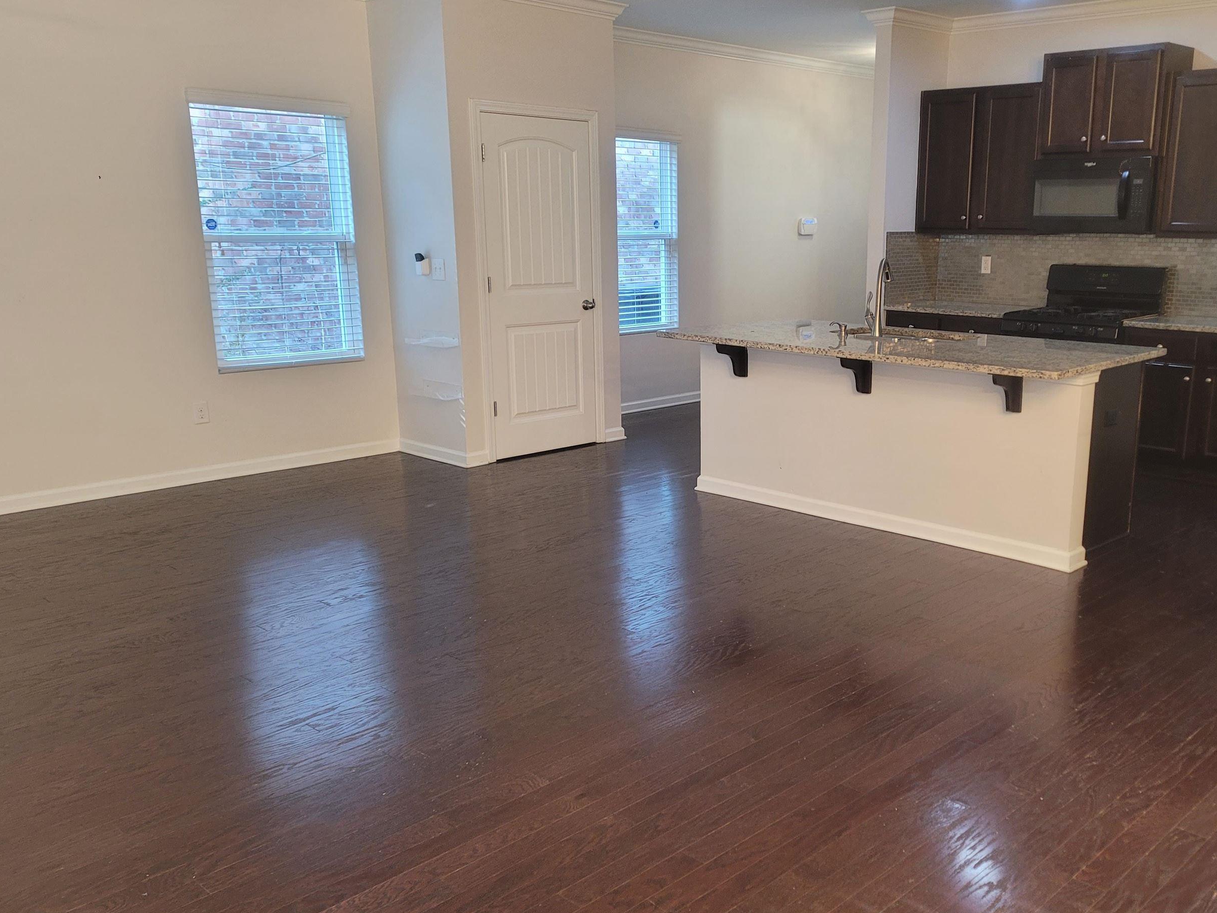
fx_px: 1160
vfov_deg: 42.9
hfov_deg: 54.8
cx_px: 754
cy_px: 499
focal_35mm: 33
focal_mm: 5.4
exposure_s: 1/40
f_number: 1.8
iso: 160
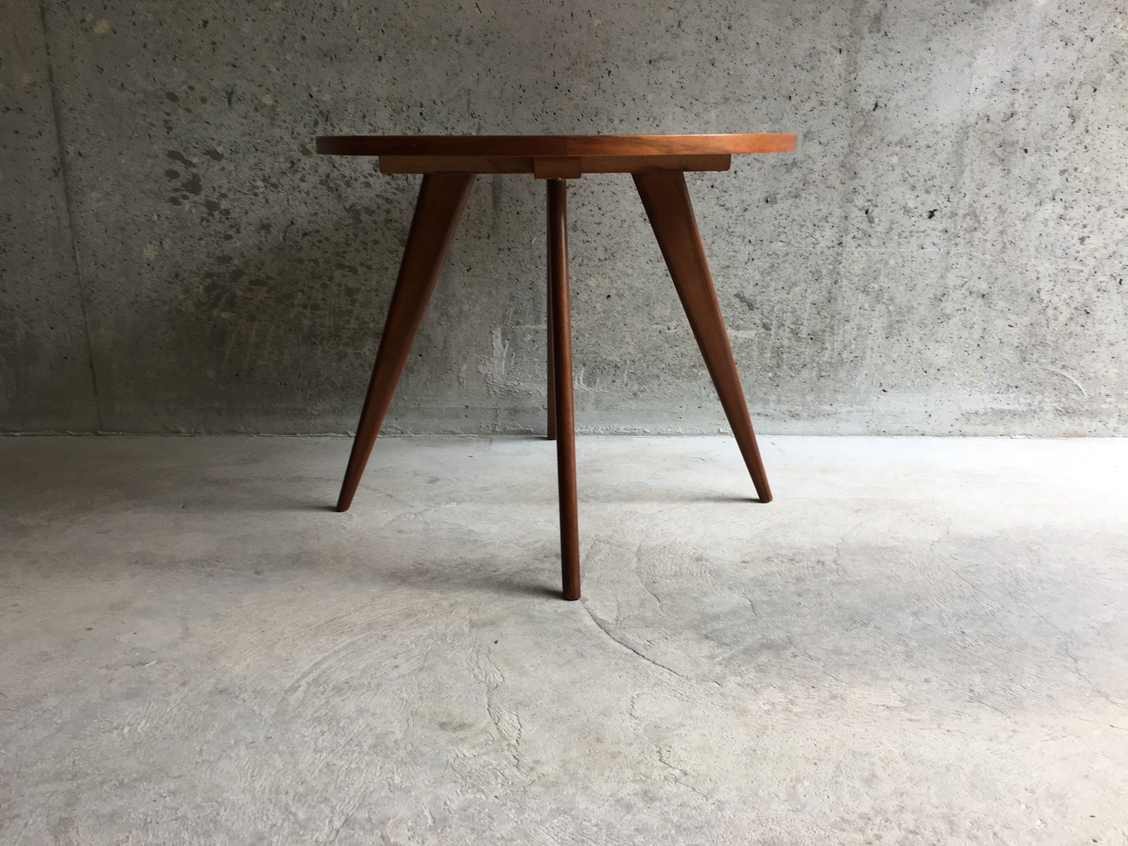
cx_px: 564
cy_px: 423
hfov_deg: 61.7
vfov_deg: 48.2
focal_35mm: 29
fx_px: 945
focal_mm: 4.15
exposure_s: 1/50
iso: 32
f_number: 2.2
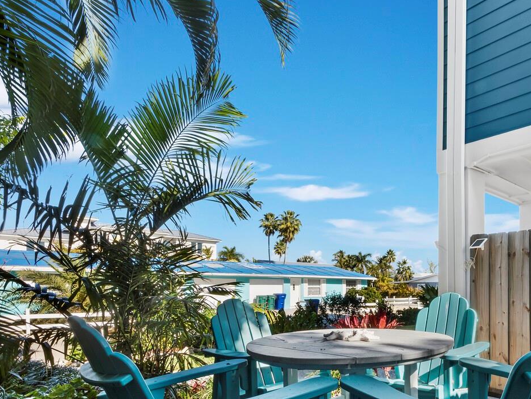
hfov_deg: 69.9
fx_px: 368
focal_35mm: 24
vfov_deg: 54.5
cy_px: 294
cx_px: 345
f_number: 14
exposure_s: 1/20
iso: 320
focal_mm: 7
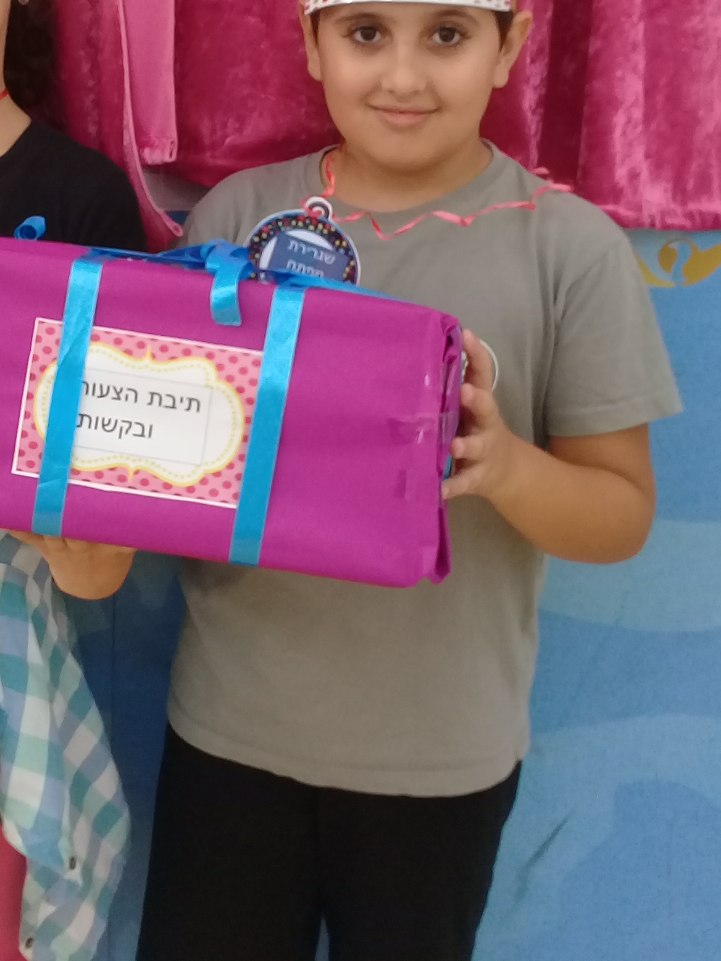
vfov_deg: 29.6
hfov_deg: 22.4
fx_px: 1805
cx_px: 187
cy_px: 310
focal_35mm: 65
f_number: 2.2
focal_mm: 3.3
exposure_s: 1/33
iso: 80
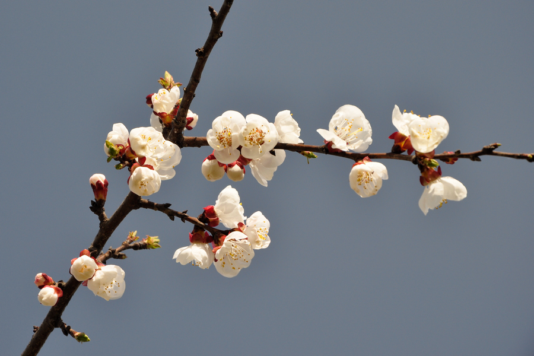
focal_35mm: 158
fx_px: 2336
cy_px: 178
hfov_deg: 13.0
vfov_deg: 8.7
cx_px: 267
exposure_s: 1/80
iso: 200
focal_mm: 105
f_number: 11
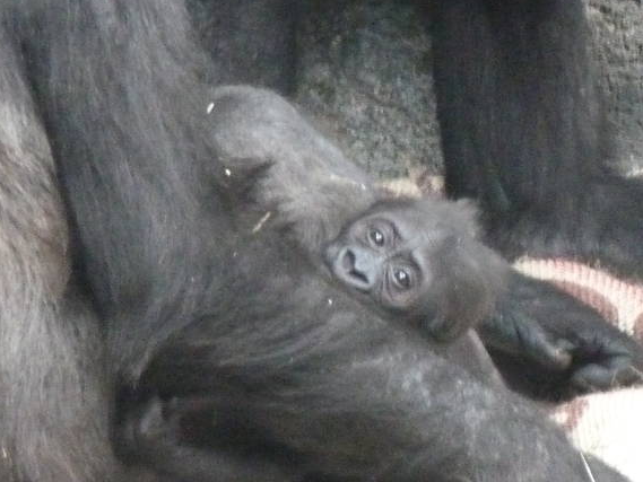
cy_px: -78
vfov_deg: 1.9
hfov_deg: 2.5
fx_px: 14529
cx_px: 537
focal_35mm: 782
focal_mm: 50
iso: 1000
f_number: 4
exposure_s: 1/8
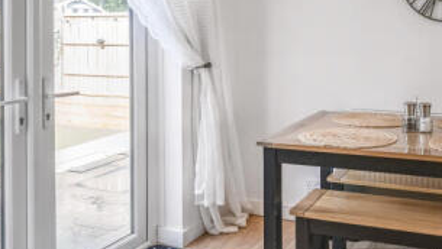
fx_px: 422
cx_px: 360
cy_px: 31
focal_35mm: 36
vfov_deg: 31.5
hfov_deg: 51.4
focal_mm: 16
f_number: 7.1
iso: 200
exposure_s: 1/40
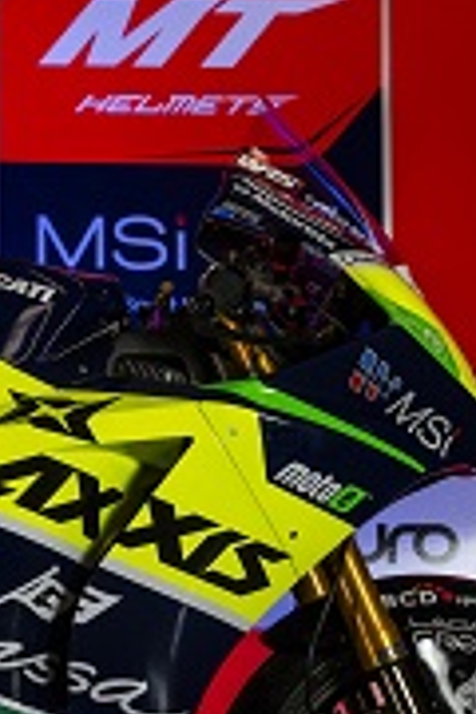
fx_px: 3847
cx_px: -155
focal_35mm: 194
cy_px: 466
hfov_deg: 7.0
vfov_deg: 10.6
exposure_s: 1/160
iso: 800
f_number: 2.8
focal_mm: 70
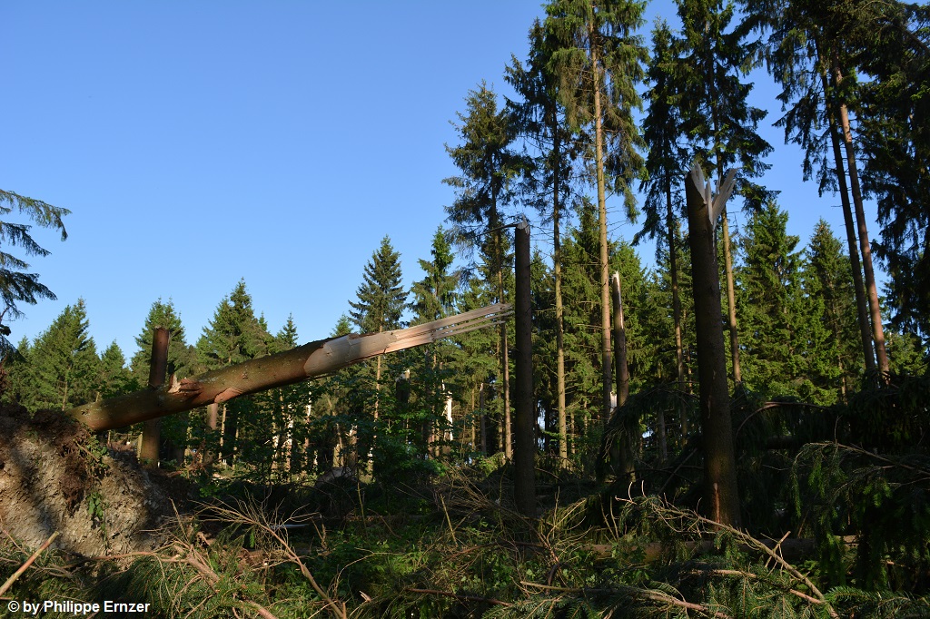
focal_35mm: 27
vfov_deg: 47.9
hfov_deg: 67.4
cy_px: 310
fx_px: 697
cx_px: 465
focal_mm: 18
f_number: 8
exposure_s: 1/250
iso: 160
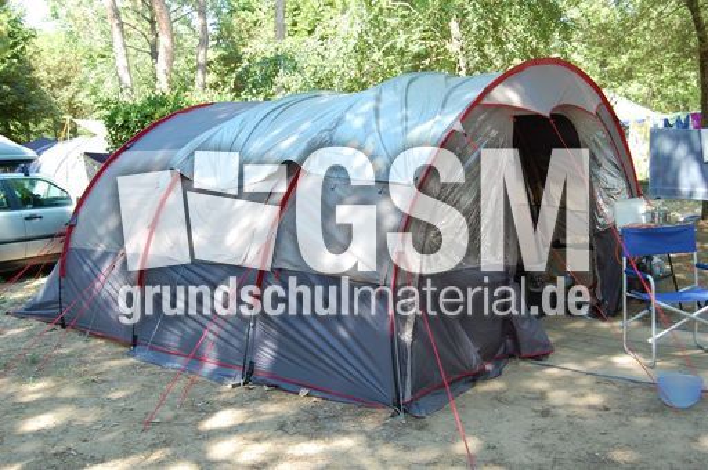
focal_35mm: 39
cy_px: 235
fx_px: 766
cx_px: 354
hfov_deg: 49.6
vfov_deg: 34.1
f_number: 5.6
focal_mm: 26
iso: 320
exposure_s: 1/125
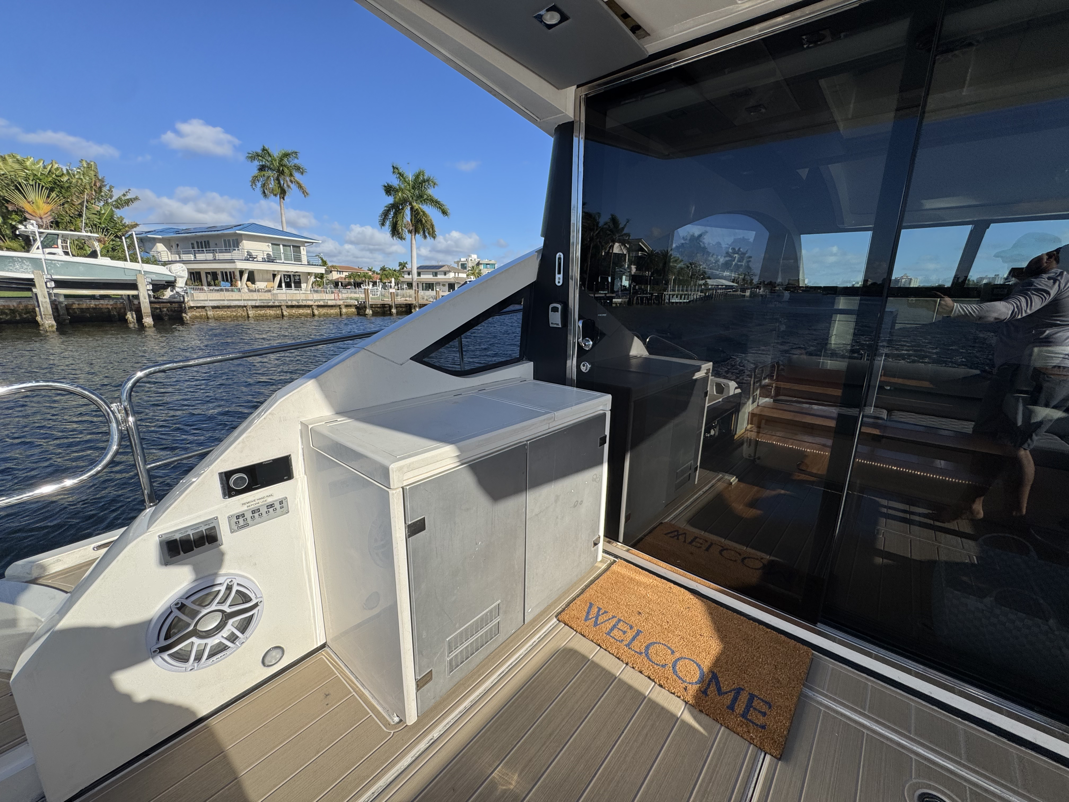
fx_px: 432
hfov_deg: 102.1
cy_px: 401
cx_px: 534
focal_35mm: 14
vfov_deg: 85.7
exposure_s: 1/1748
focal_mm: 2.22
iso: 50
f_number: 2.2
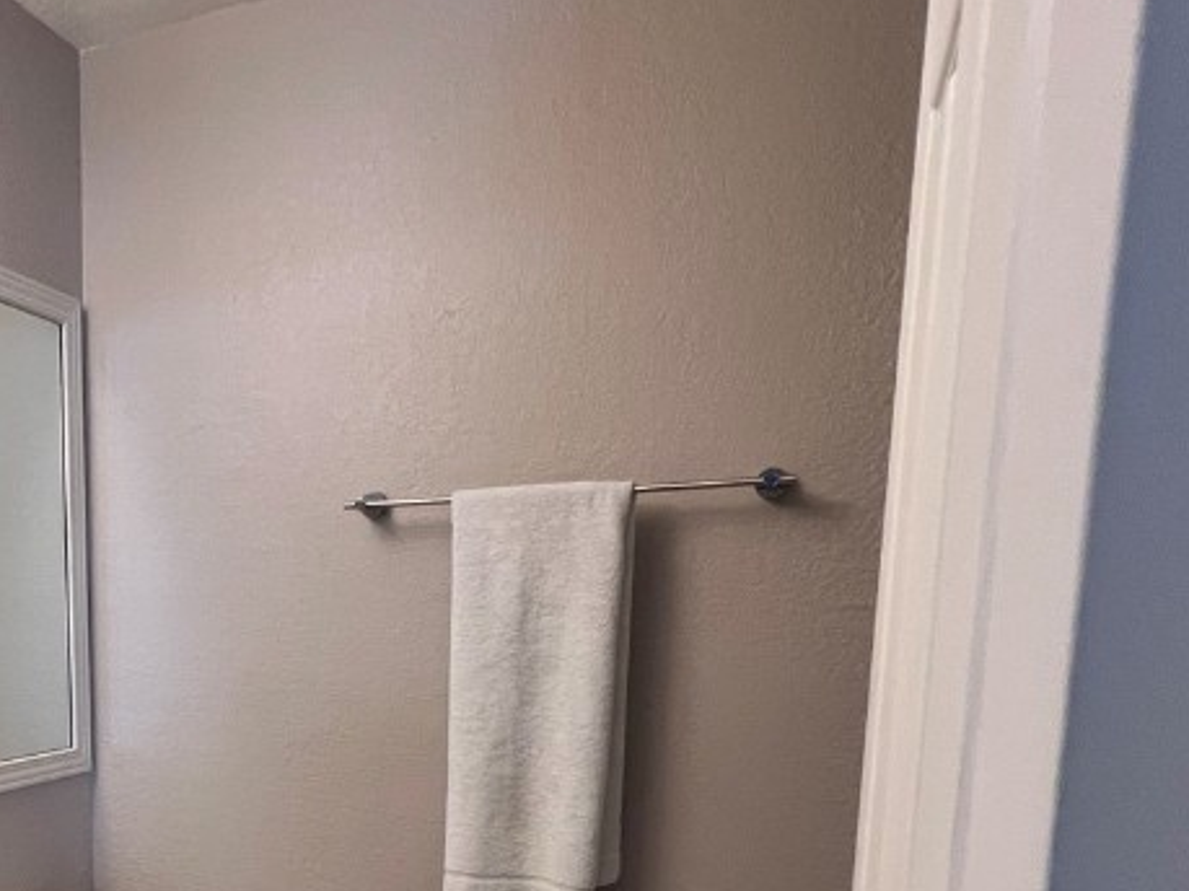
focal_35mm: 29
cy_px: 746
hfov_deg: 55.0
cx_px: 158
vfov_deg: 45.1
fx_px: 996
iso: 200
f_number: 1.8
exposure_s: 1/60
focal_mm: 1.57
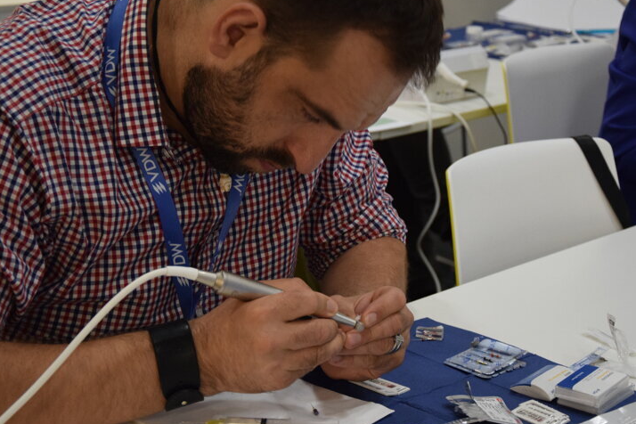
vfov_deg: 15.0
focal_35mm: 91
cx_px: 312
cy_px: 244
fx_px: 1608
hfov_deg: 22.4
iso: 2500
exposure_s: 1/60
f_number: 5
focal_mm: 50
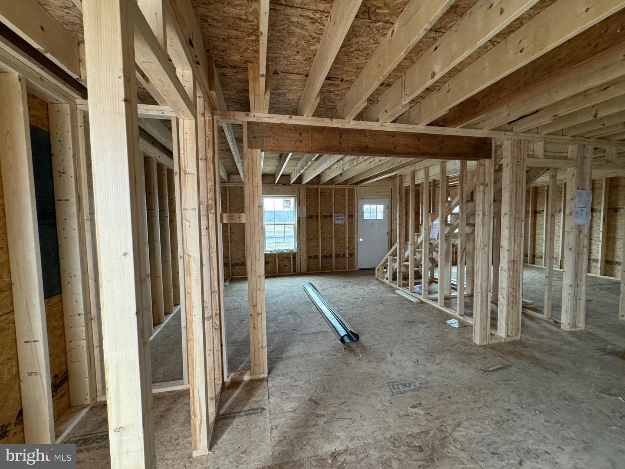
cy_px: 234
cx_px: 312
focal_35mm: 14
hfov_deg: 102.1
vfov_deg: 85.7
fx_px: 253
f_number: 2.2
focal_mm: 2.22
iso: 320
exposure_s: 1/67
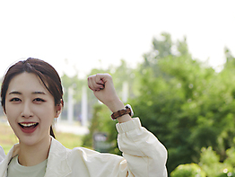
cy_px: 139
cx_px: -15
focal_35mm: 185
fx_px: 1257
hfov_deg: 10.6
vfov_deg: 8.0
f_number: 4.5
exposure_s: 1/250
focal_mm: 70
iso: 160
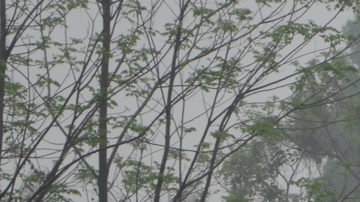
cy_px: 452
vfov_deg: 2.0
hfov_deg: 3.6
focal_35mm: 595
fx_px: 5679
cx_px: 896
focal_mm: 70
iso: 400
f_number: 6.3
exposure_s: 1/160
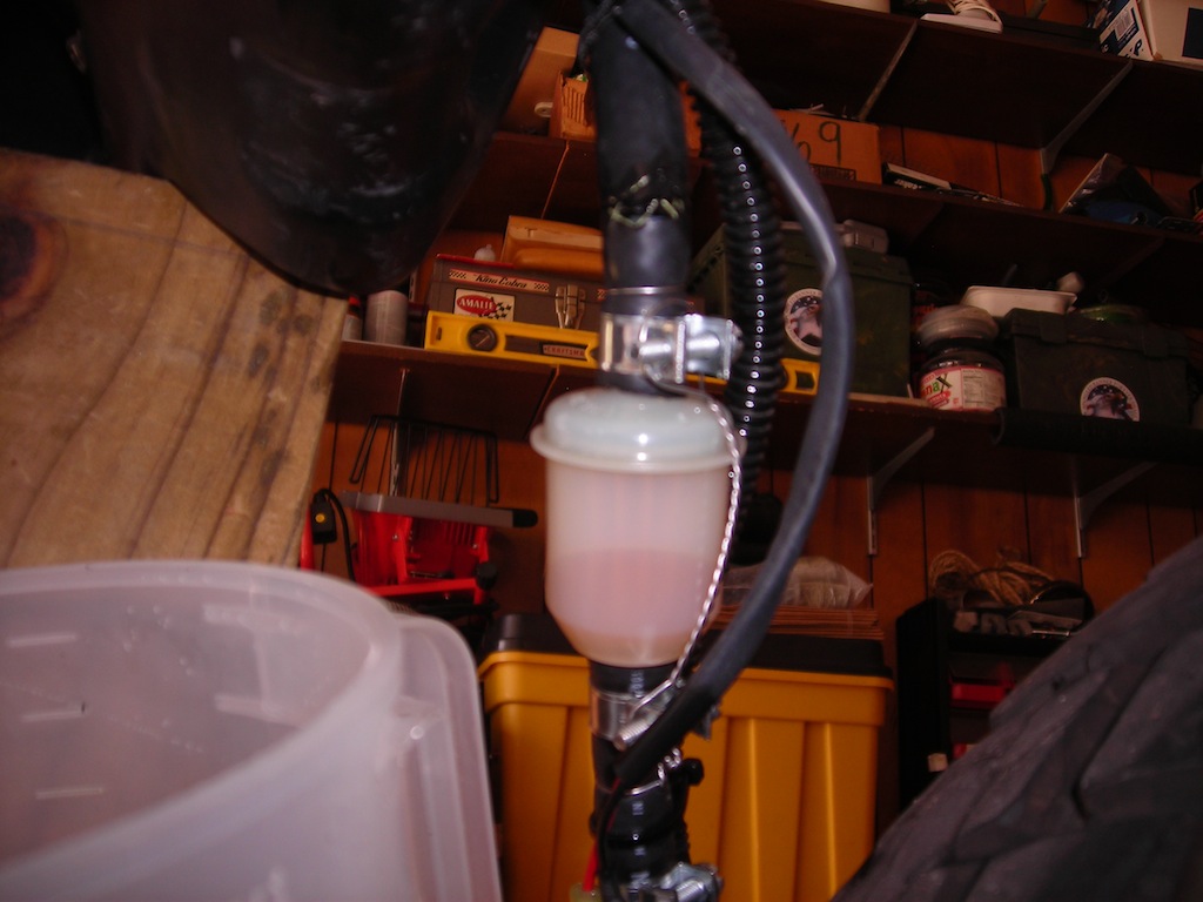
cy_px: 451
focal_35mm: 38
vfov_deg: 37.7
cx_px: 602
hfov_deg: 49.0
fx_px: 1321
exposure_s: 1/60.1
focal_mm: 6.3
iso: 50
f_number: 3.2
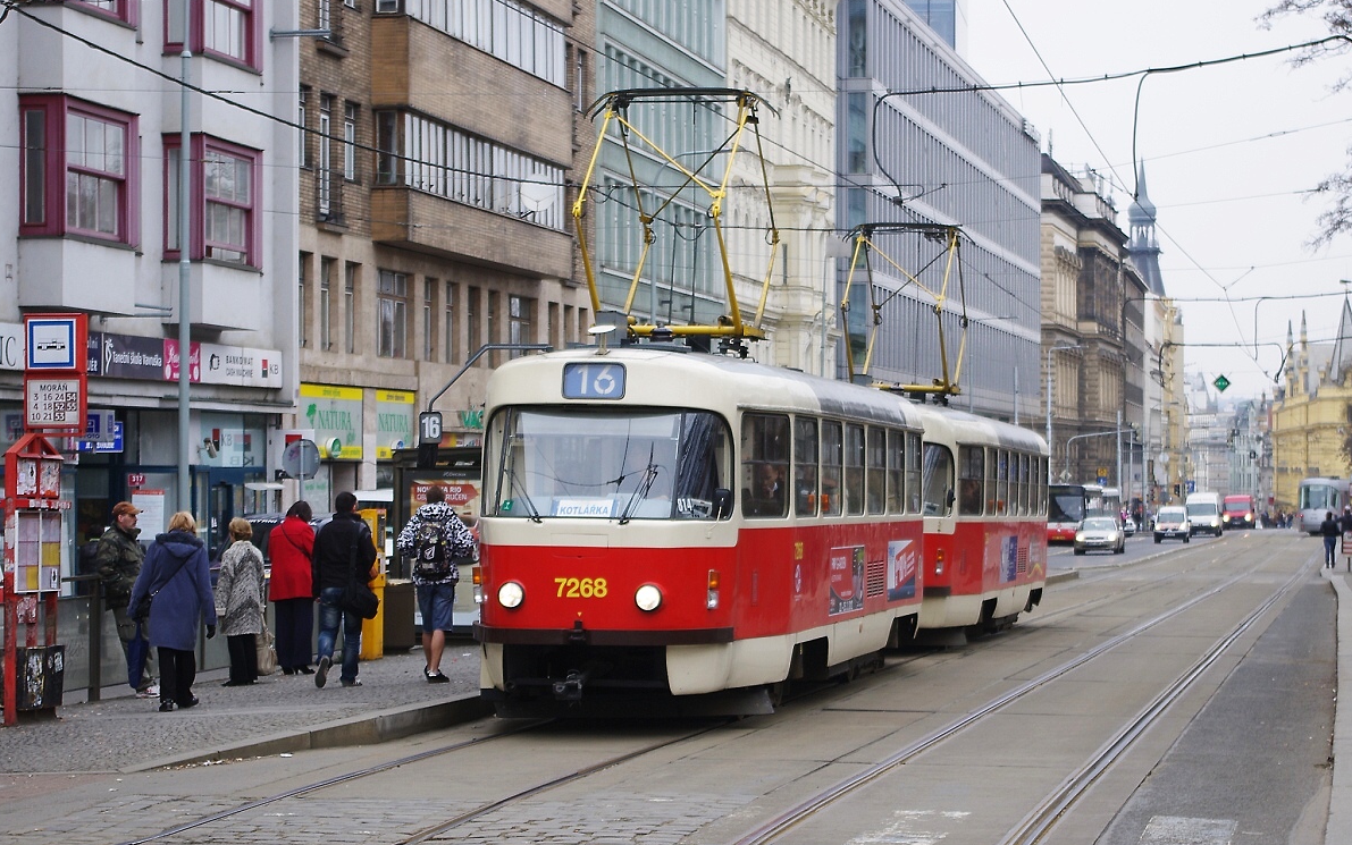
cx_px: 678
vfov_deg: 16.9
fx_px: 2838
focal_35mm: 77
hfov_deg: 26.8
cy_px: 404
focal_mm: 50
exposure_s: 1/160
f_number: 5.6
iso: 200
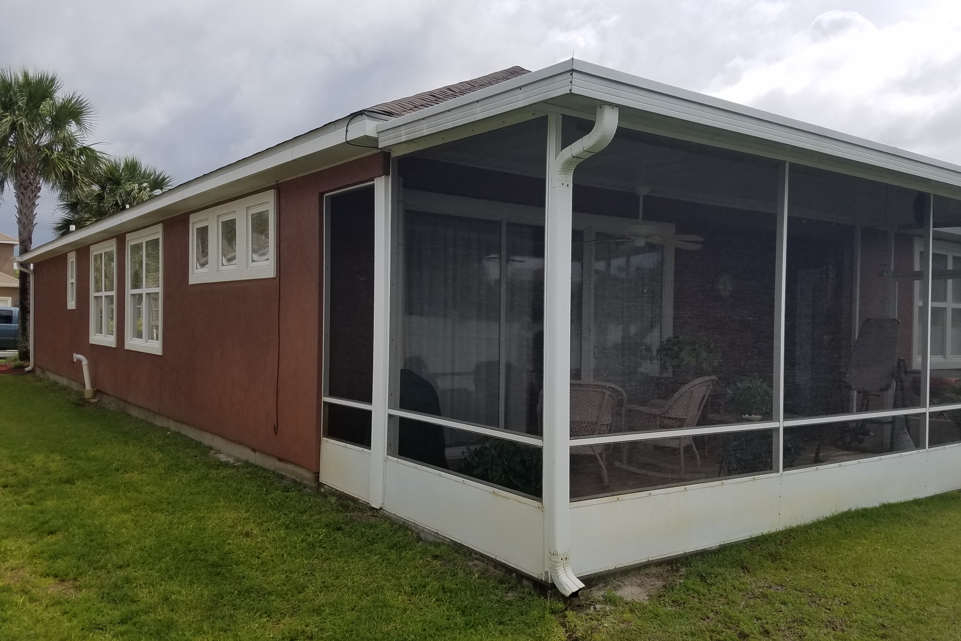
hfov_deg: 63.7
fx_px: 774
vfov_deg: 44.9
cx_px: 483
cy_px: 335
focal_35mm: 29
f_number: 1.7
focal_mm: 4.2
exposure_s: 1/3888
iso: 50
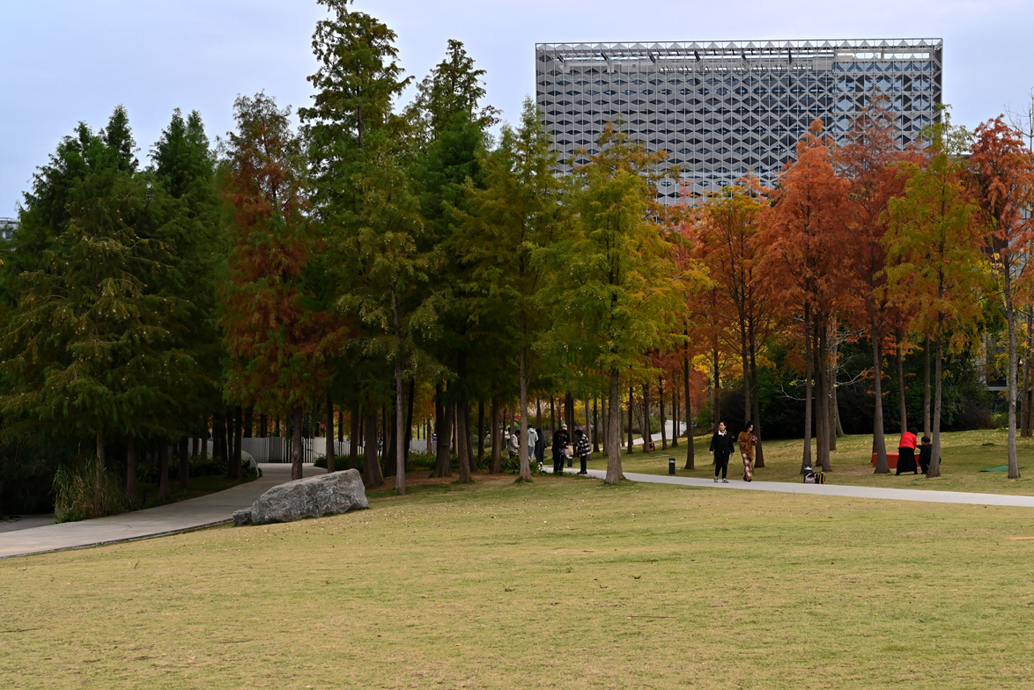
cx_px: 525
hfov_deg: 42.7
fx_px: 1322
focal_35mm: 46
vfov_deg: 29.3
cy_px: 344
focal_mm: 45
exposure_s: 1/200
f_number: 8
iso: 500
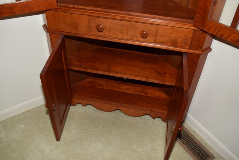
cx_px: 120
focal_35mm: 34
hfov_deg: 55.1
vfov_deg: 38.4
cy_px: 80
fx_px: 229
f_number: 5.6
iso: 400
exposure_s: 1/125
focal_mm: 23
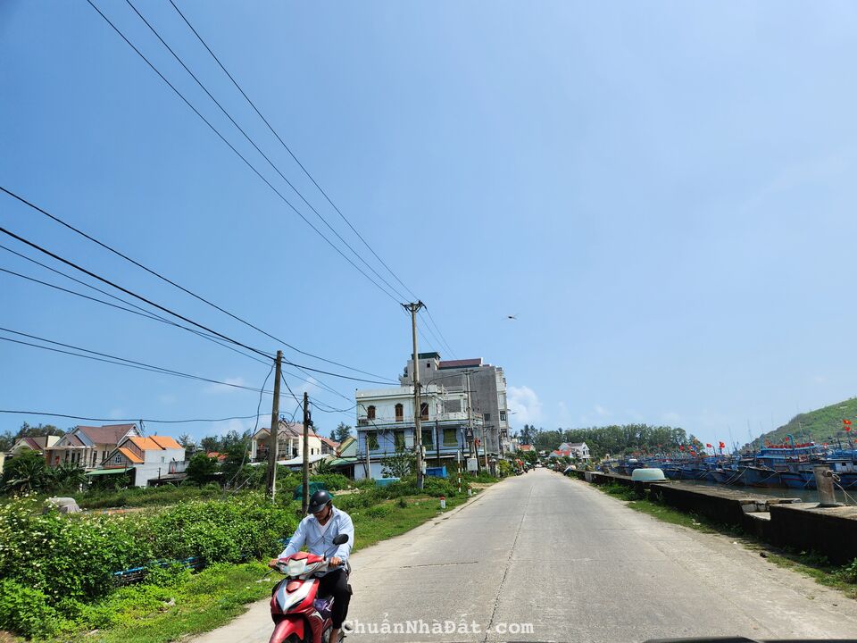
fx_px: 569
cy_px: 322
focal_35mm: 23
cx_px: 428
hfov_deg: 73.9
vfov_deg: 58.9
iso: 20
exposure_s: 1/2614
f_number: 1.8
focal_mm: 5.4
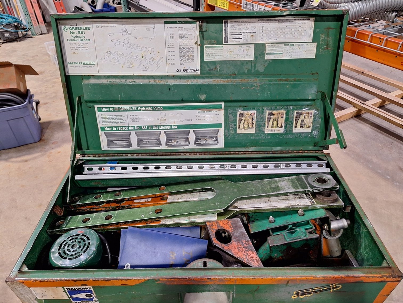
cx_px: 202
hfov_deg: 73.9
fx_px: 268
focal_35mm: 23
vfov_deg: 58.9
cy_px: 152
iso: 200
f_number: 1.8
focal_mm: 5.54
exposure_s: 1/40
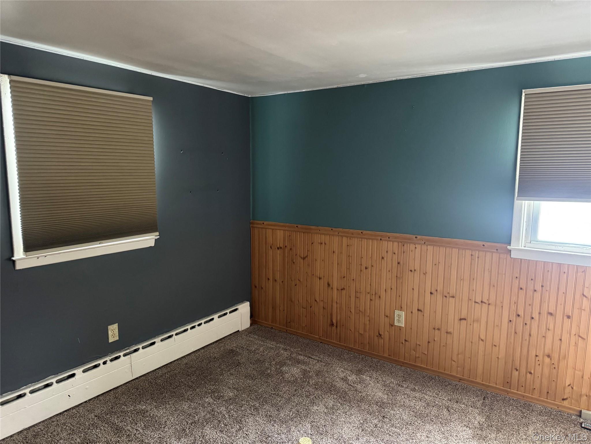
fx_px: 410
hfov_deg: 71.6
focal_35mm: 24
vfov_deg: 56.8
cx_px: 296
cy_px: 222
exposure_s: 1/42
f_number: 1.78
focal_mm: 6.76
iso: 800
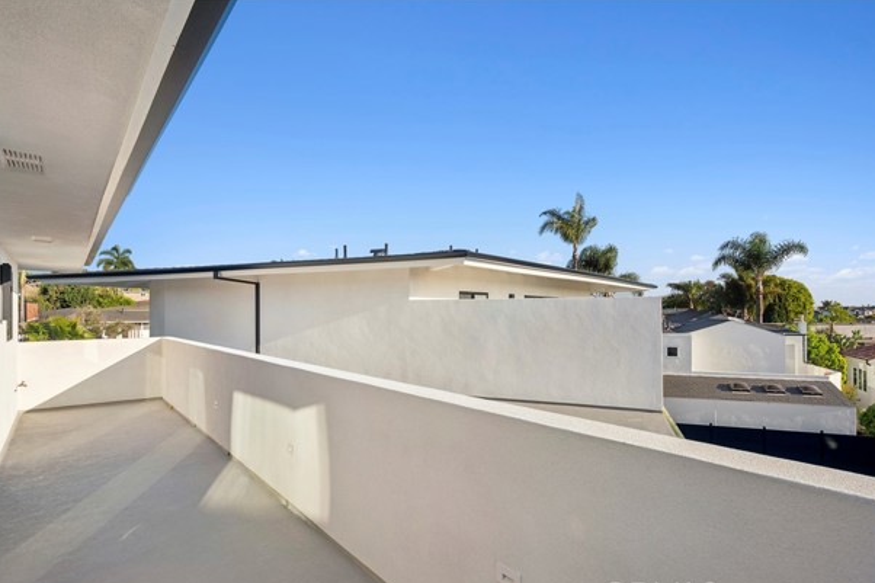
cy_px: 307
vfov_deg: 70.4
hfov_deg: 93.3
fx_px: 413
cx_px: 453
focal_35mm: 17
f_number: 10
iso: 125
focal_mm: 16
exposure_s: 1/320
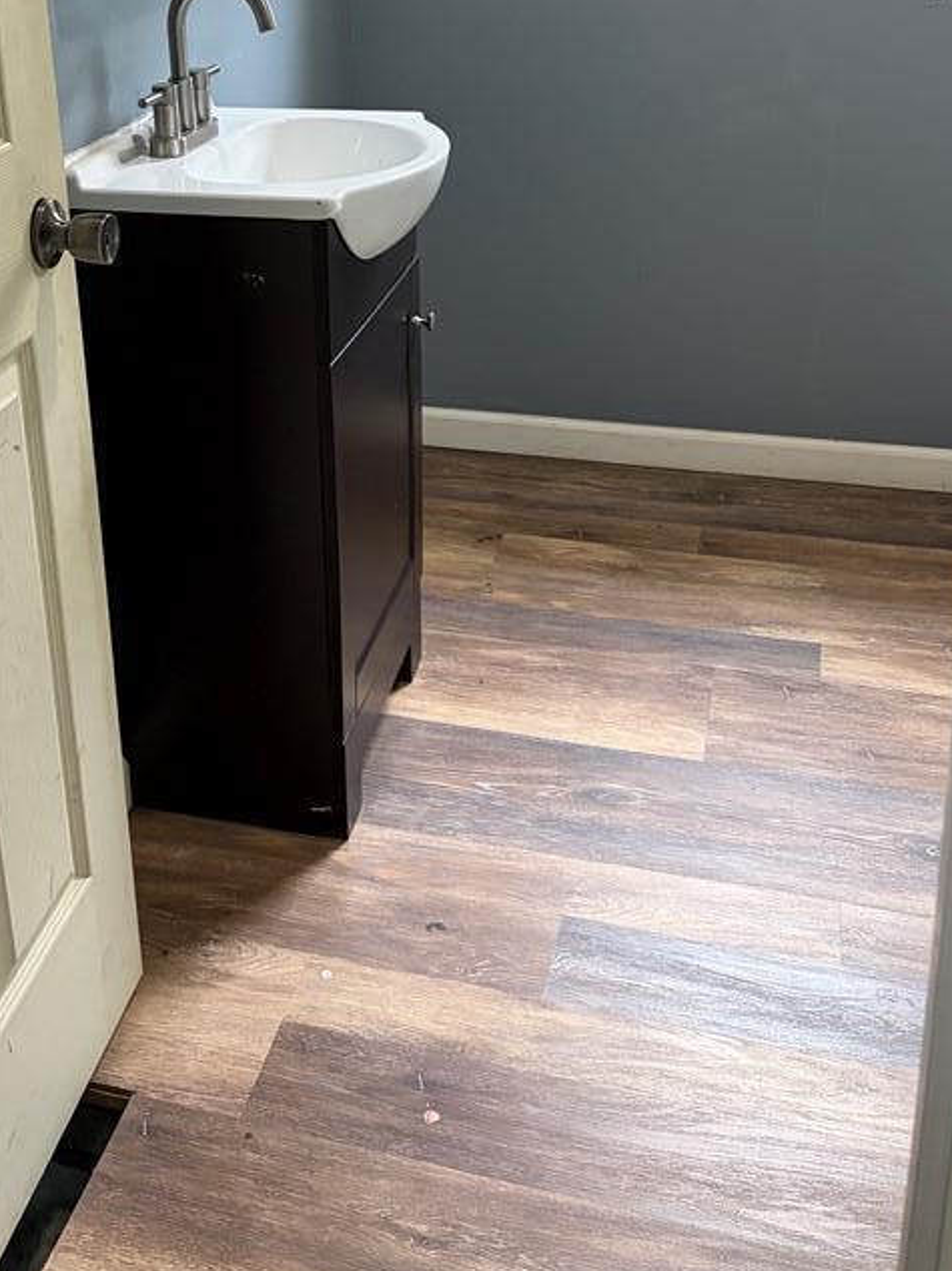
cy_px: 331
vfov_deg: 43.5
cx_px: 299
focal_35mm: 42
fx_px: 1541
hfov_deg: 33.9
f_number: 1.6
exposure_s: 1/60
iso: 320
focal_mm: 5.96
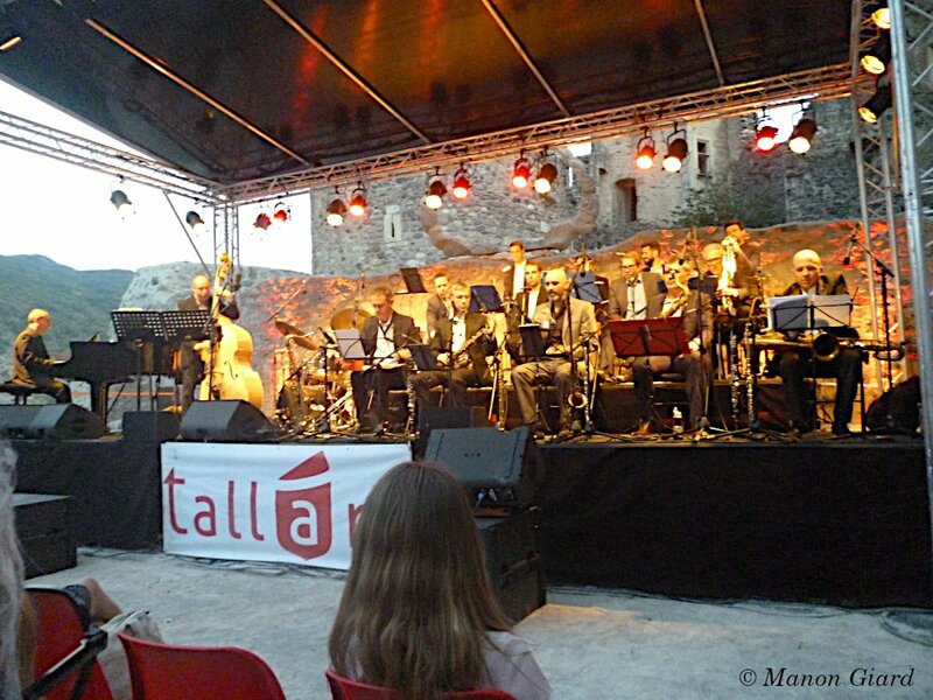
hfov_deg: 63.4
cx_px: 466
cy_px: 350
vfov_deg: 49.7
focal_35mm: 28
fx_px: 755
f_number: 3.1
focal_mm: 5
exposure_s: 1/30
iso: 800
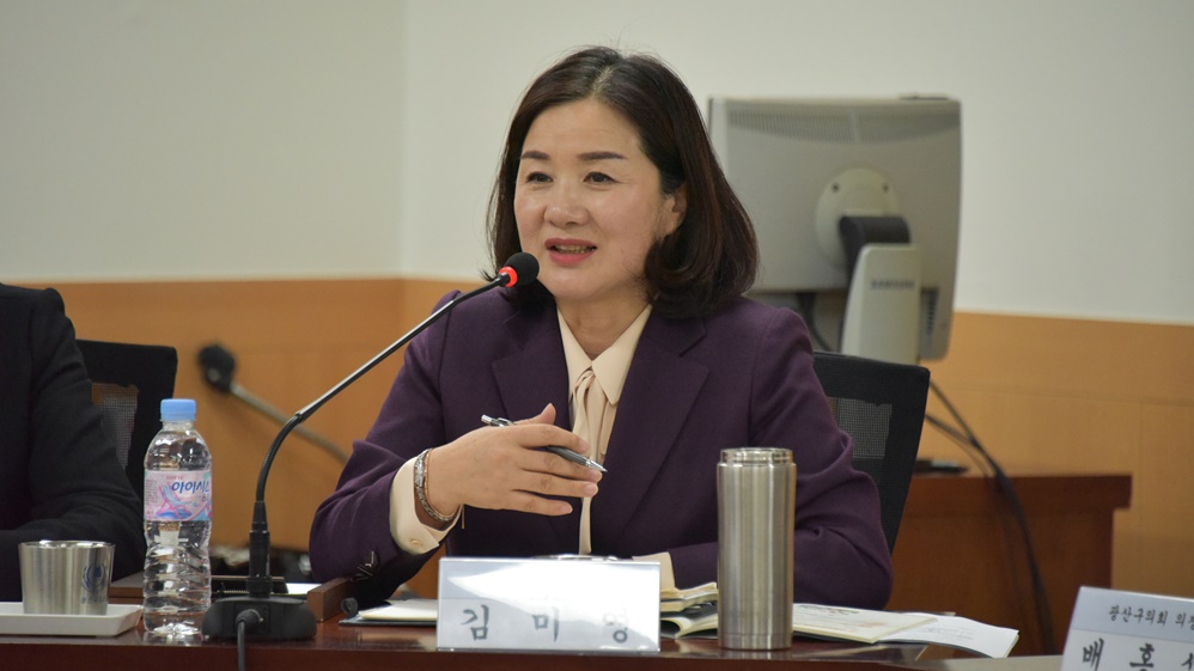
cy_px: 353
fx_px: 9971
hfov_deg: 6.9
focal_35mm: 315
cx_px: 597
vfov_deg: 3.9
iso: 6400
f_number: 5.6
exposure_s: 1/320
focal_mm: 300
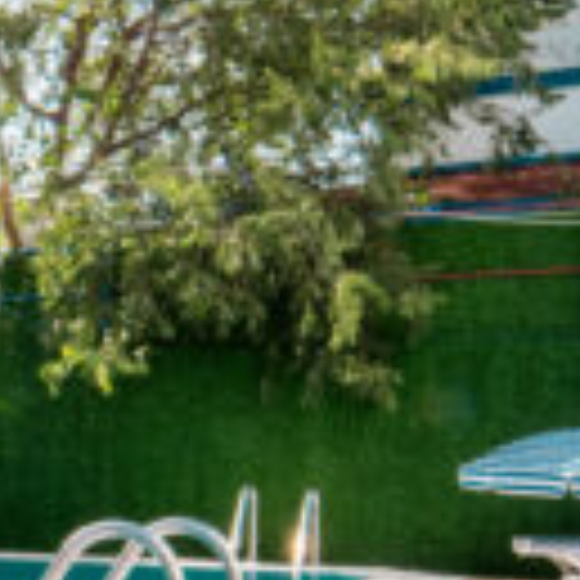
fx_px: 1346
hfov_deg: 21.6
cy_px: 463
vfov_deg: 24.0
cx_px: -207
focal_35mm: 71
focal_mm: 14
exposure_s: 1/125
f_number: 22
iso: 160
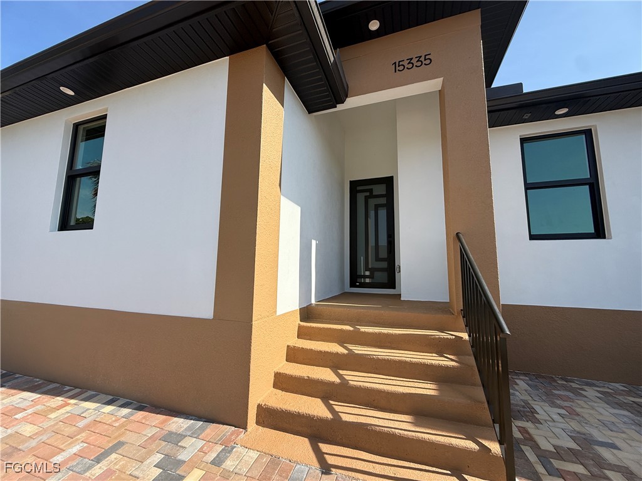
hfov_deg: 102.1
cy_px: 240
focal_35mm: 14
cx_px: 321
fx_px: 260
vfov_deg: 85.7
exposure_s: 1/2024
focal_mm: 2.22
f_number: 2.2
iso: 50
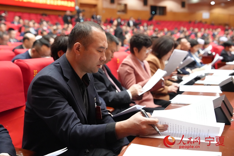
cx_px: 117
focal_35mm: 53
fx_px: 344
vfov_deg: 25.5
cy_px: 78
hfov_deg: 37.5
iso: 10000
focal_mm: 53
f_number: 4
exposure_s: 1/160
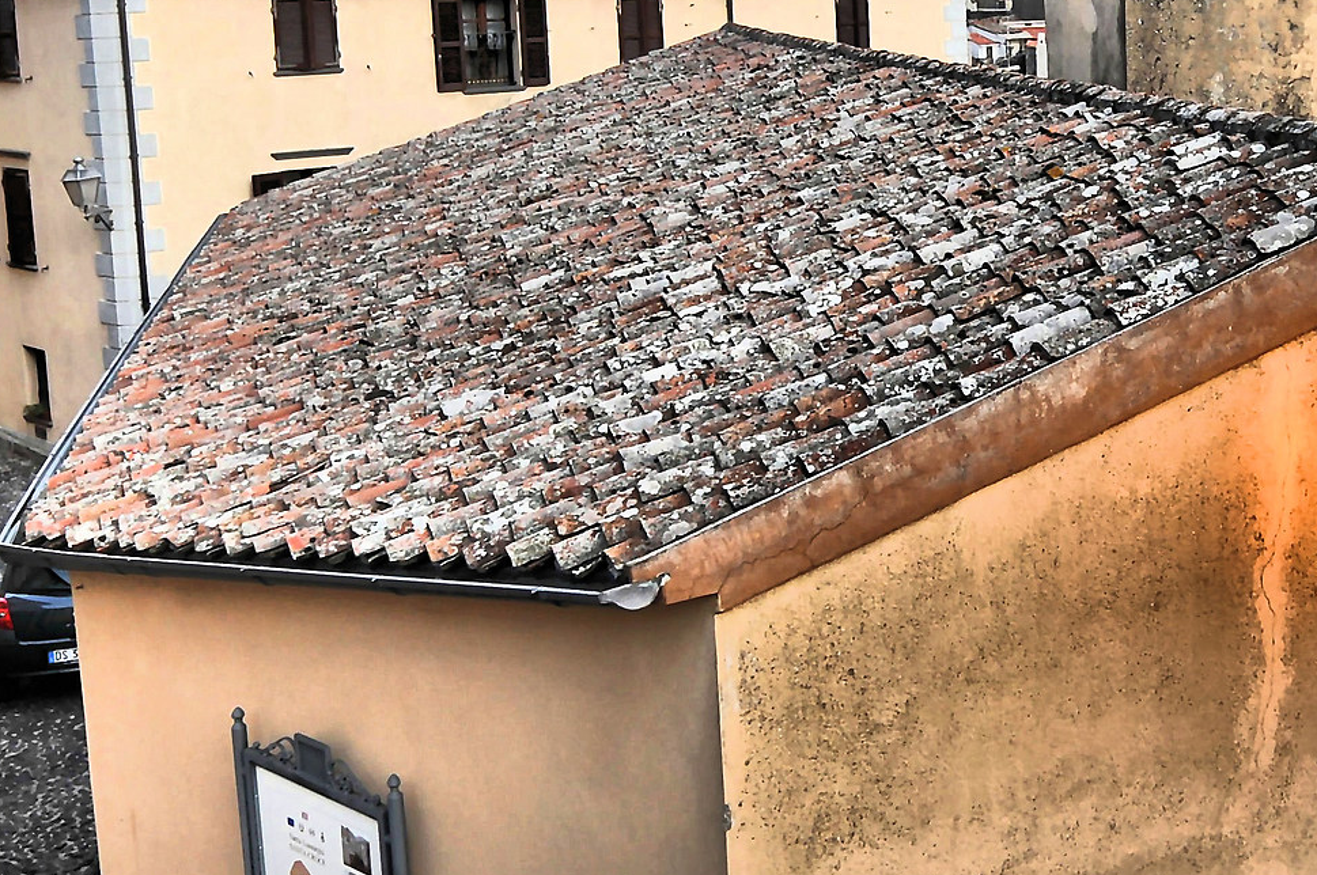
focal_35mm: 52
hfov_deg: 36.6
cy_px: 193
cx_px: 1091
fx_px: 1900
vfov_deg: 25.5
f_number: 3.2
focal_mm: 14
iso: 200
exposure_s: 1/40
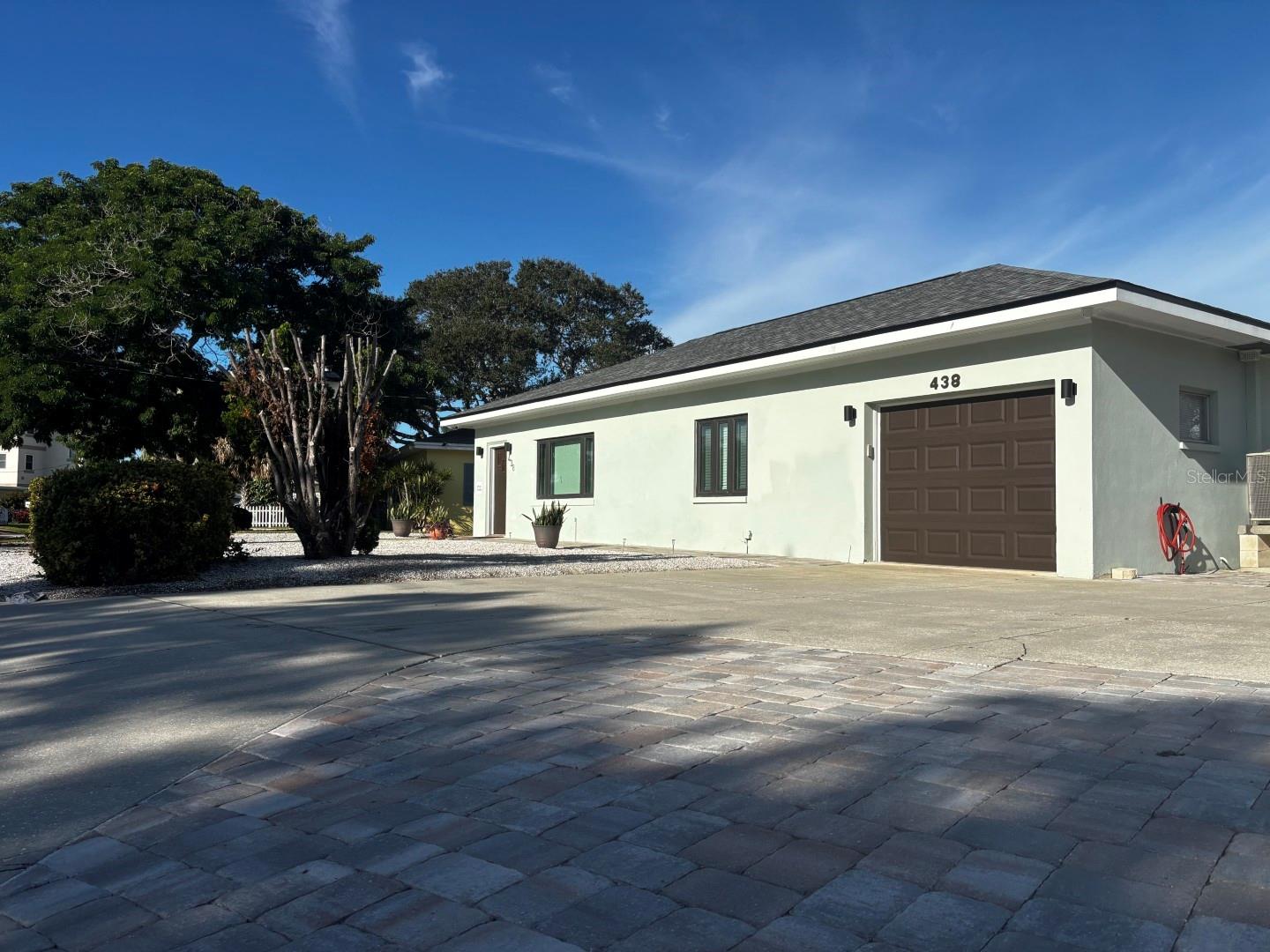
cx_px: 635
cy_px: 476
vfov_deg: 53.1
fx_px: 954
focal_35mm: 26
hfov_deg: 67.3
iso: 50
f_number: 1.6
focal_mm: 5.96
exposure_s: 1/4425
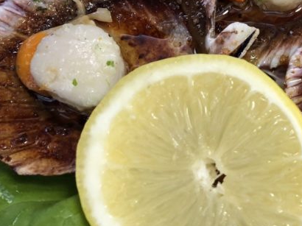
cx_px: 351
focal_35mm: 70
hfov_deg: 25.3
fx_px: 610
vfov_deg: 20.4
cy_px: 5
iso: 40
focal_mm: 3.99
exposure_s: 1/20
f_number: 1.8
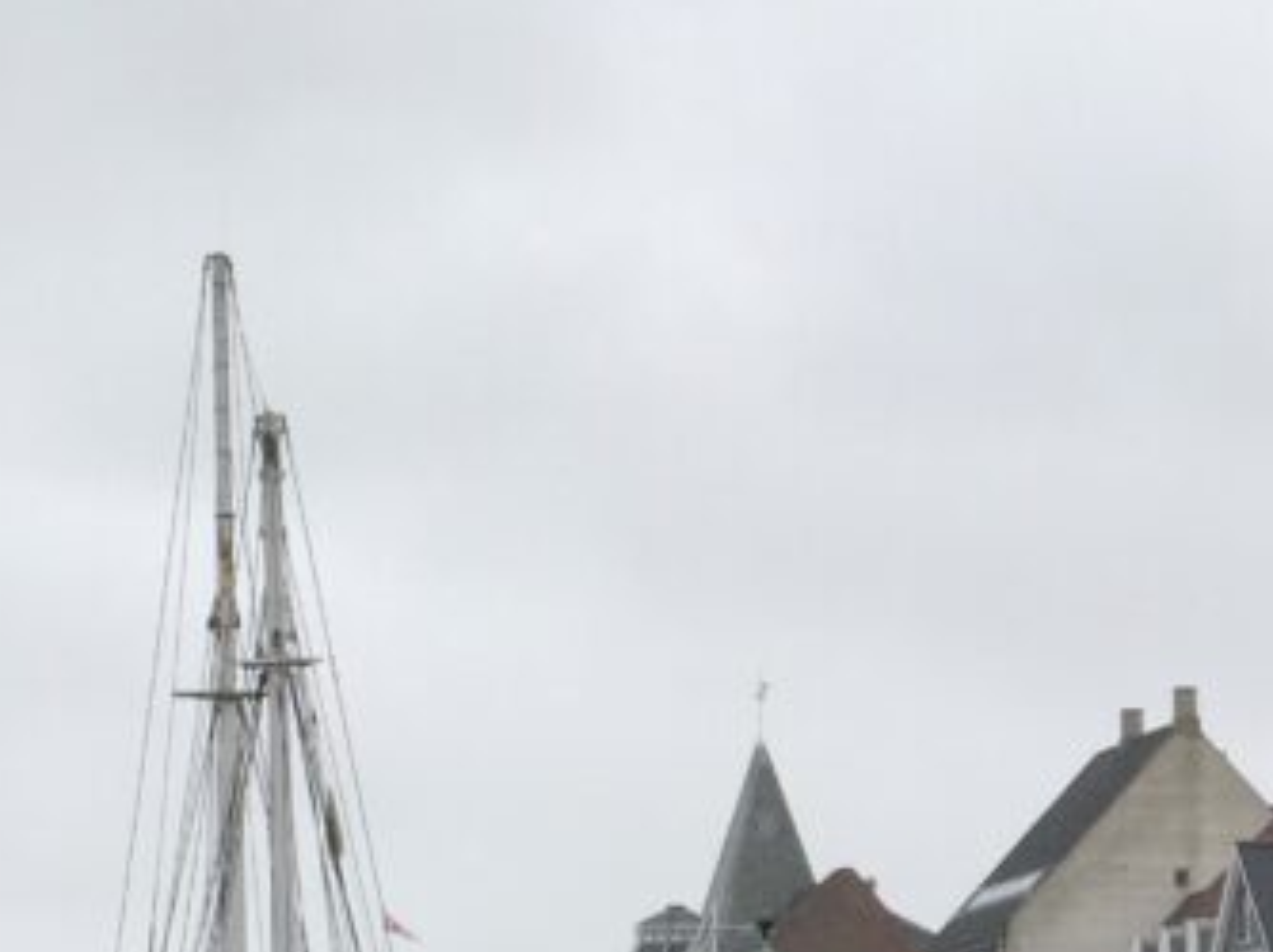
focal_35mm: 175
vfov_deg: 8.5
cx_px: -122
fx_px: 6431
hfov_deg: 11.2
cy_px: 647
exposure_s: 1/451
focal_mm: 6.6
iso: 20
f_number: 2.8
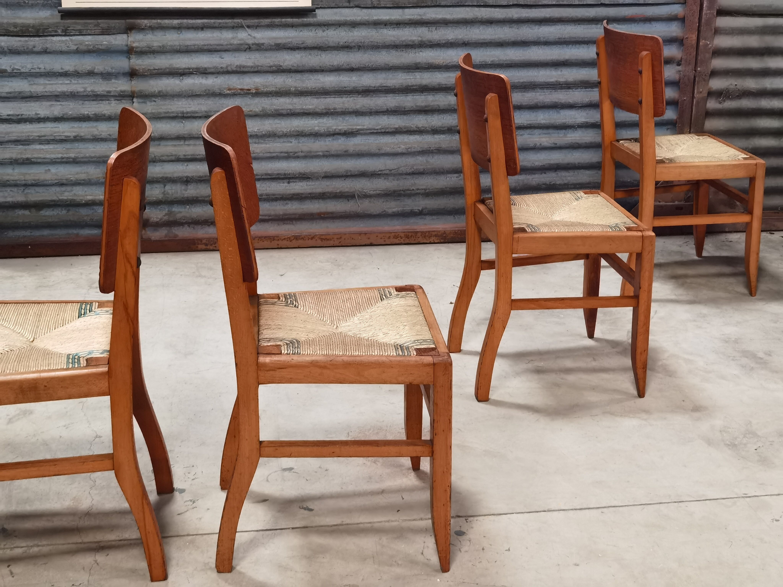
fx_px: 1131
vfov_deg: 29.1
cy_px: 294
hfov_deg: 38.2
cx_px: 392
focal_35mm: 50
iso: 500
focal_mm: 6.71
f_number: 1.9
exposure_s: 1/33.3
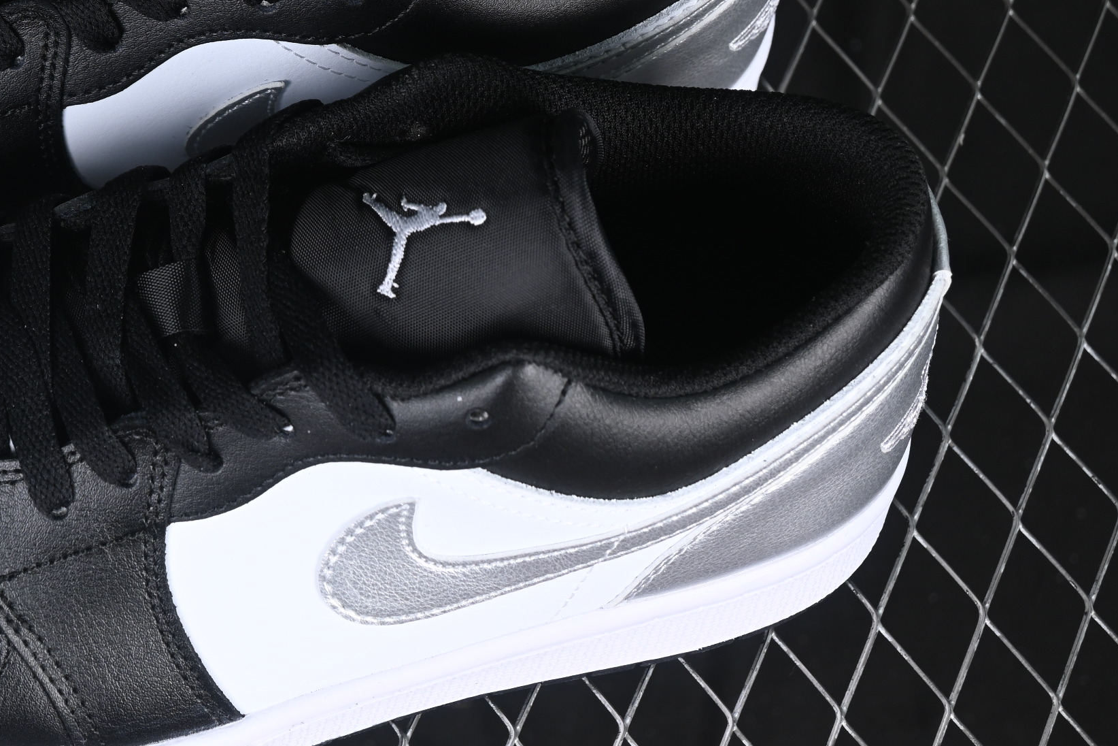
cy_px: 255
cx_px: 180
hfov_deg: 16.0
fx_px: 3944
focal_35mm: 127
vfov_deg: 10.8
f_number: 6.3
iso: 160
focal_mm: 50
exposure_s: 1/60
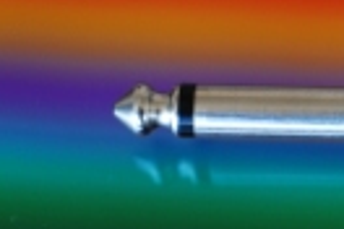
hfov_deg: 6.6
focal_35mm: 306
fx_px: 2924
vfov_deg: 4.5
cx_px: 563
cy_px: 289
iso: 100
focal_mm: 60
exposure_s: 1/8
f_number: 5.6
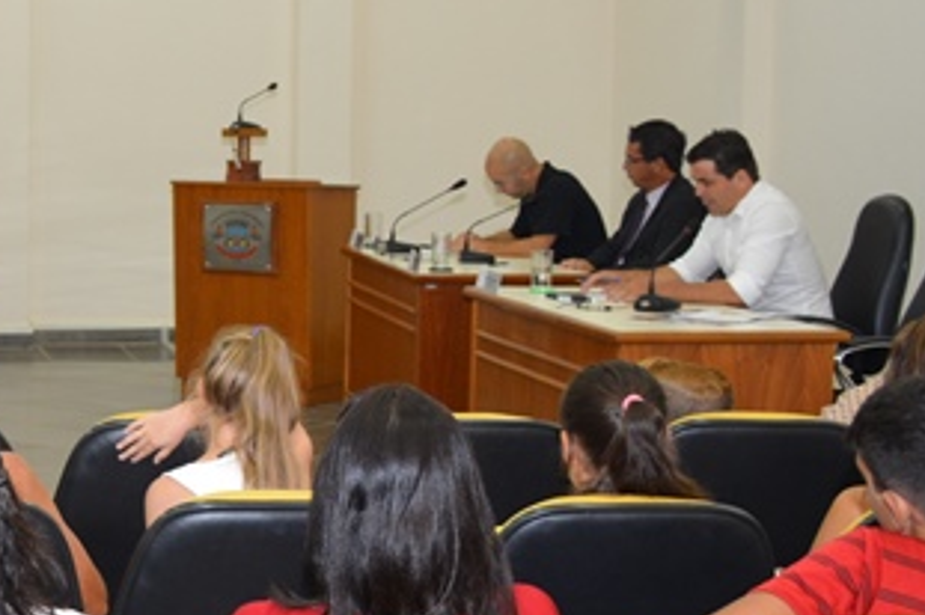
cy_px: 376
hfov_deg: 20.6
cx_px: -330
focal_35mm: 89
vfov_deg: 15.3
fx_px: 2285
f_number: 4
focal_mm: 18
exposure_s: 1/60
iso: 500
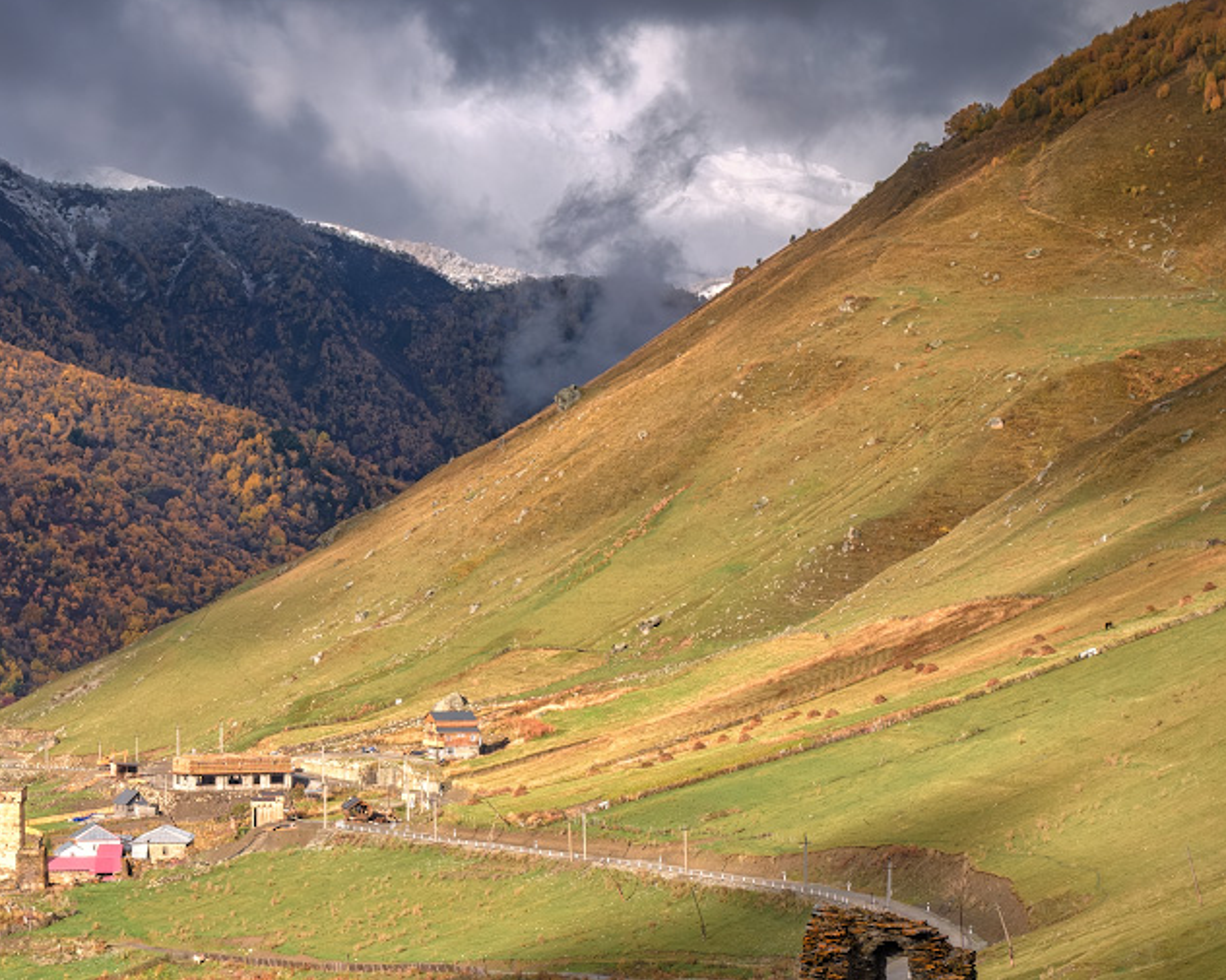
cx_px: 217
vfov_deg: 9.9
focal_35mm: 156
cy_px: 721
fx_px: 5658
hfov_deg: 12.3
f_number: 11
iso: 500
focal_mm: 50
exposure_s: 1/350
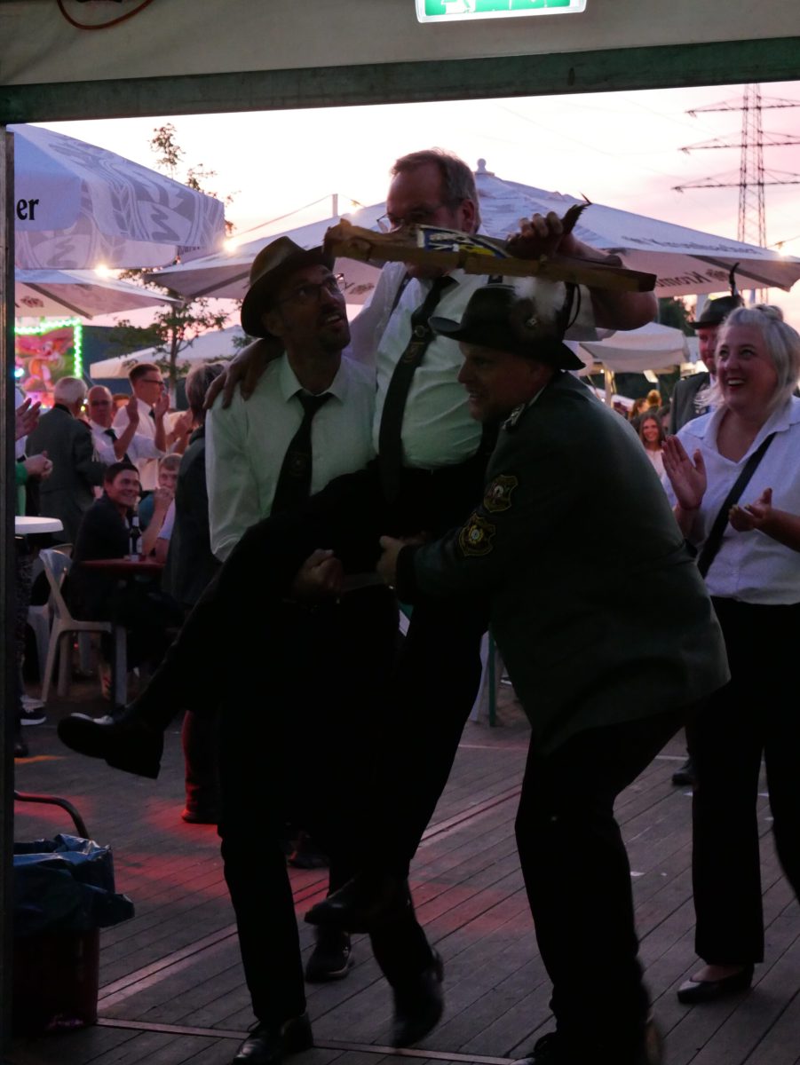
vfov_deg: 27.8
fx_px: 2155
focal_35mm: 70
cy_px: 532
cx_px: 400
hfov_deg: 21.0
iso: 3200
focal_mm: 35
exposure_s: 1/60
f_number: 5.2
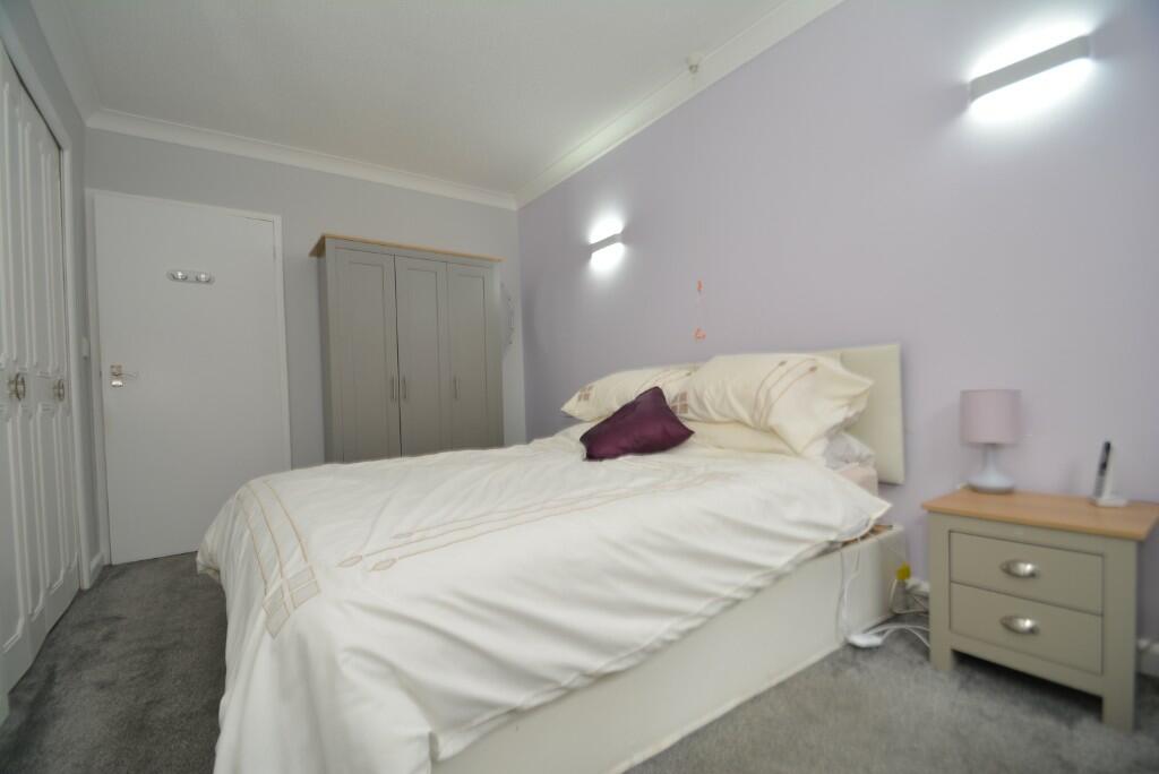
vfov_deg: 77.4
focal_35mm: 15
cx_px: 580
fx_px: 483
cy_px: 387
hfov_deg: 100.4
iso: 100
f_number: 5
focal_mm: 10
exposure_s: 1/13
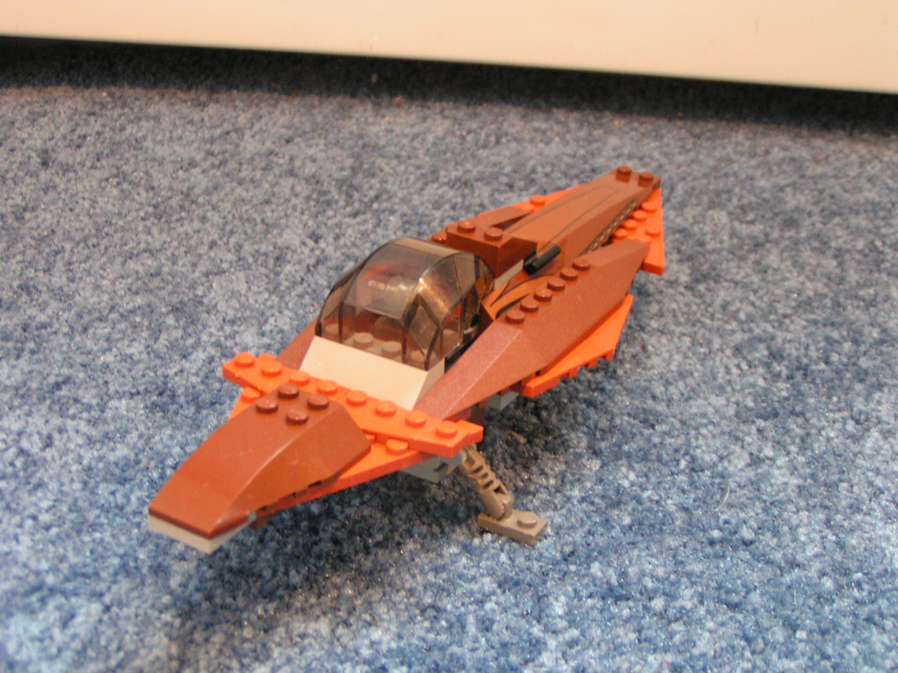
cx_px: 449
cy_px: 336
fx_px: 1349
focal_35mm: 52
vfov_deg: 28.0
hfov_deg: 36.8
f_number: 3.2
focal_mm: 8
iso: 200
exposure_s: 1/2.5
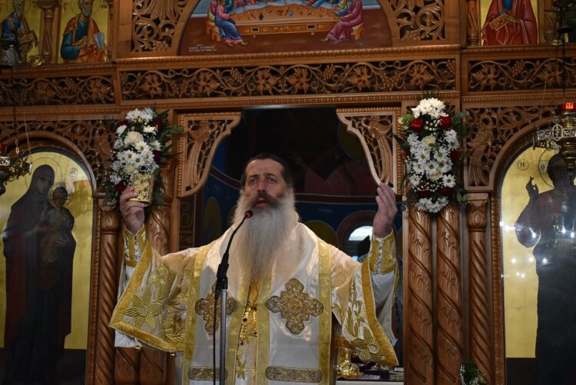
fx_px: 840
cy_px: 192
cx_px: 288
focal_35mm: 52
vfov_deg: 25.8
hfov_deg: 37.8
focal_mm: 35
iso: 1250
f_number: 4.5
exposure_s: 1/125
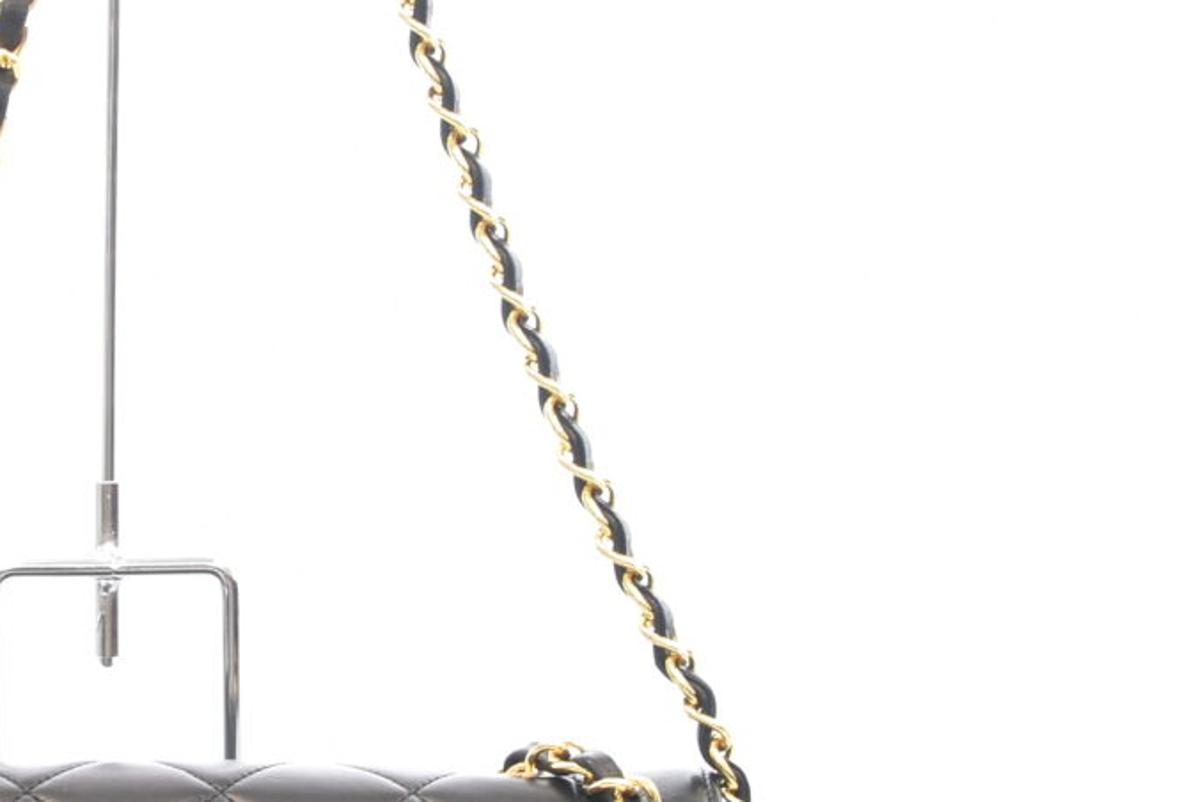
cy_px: 391
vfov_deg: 11.5
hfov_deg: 17.0
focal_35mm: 119
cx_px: 154
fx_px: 3972
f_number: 7.1
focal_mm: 21
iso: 100
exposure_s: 1/2.5
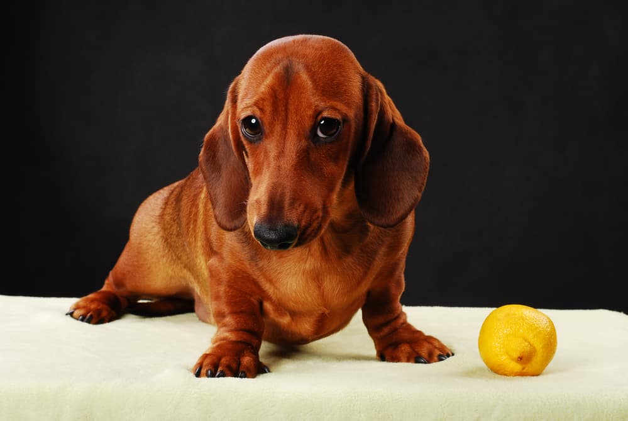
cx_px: 314
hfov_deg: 22.6
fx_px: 1572
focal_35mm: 90
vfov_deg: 15.2
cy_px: 210
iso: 100
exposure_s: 1/200
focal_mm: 60
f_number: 22
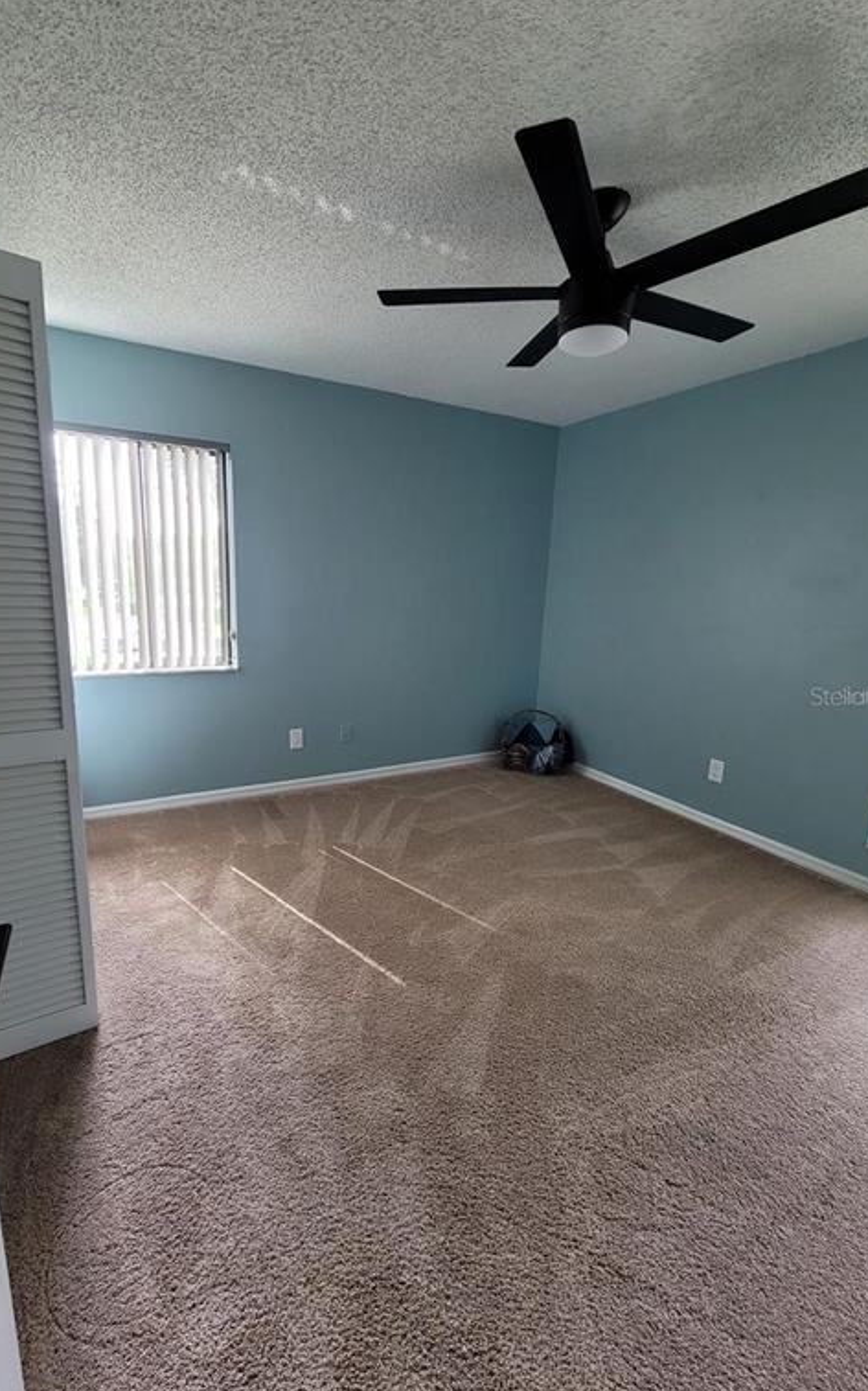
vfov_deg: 105.3
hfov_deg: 78.4
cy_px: 696
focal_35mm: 14
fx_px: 530
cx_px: 392
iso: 125
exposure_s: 1/60
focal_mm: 2.2
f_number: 2.2
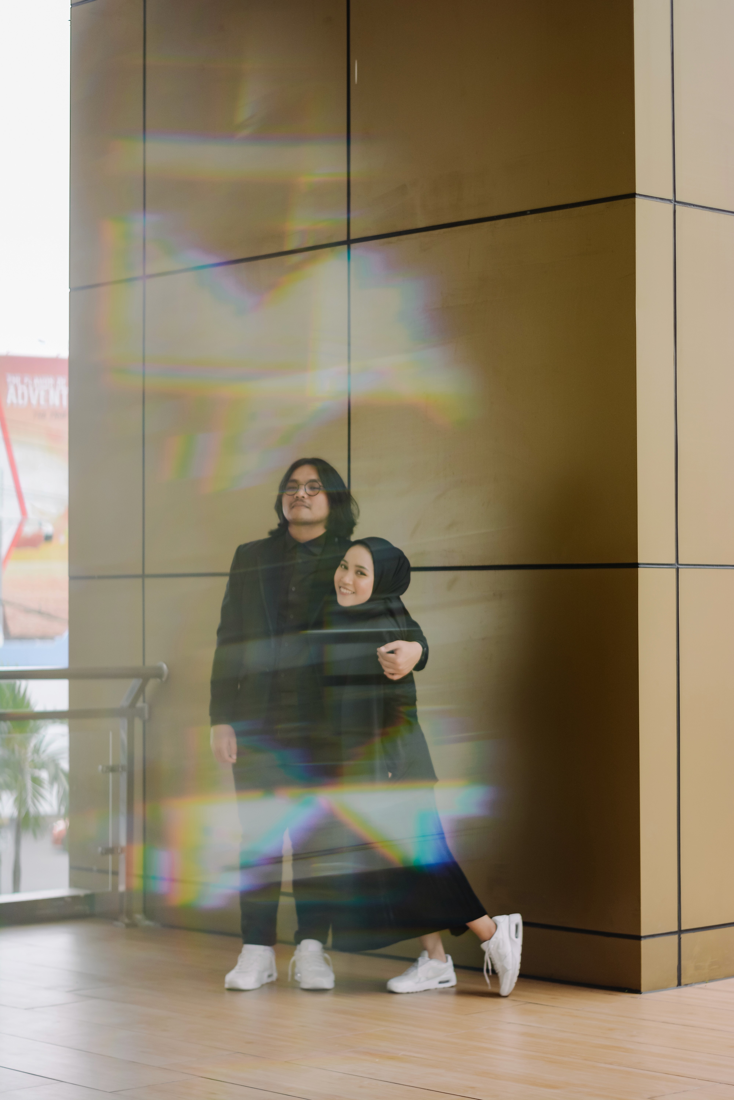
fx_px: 2294
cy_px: 550
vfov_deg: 27.0
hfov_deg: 18.2
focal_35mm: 75
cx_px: 367
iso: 100
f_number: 1.8
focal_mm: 50
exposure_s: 1/800
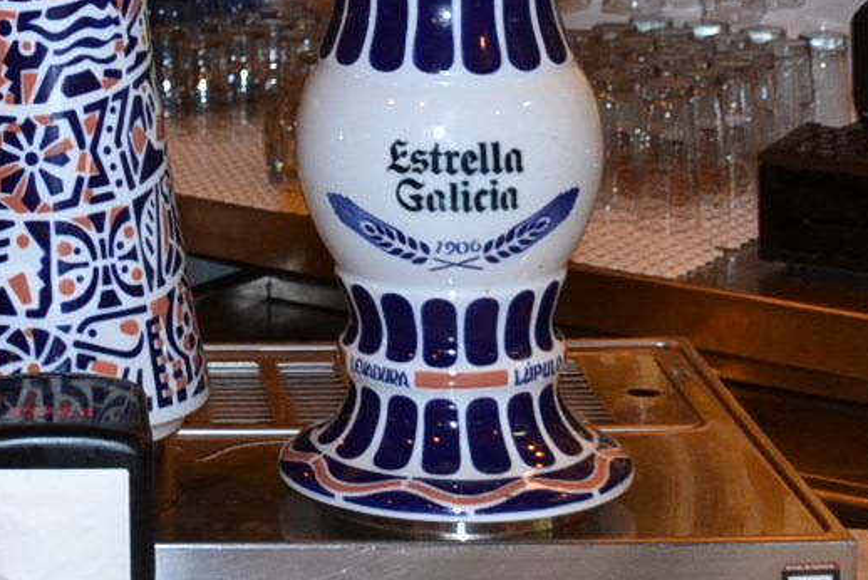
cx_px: -273
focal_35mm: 120
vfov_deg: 10.8
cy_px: -436
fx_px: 2895
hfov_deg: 16.1
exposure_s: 1/60
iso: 400
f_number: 3.5
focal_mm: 18
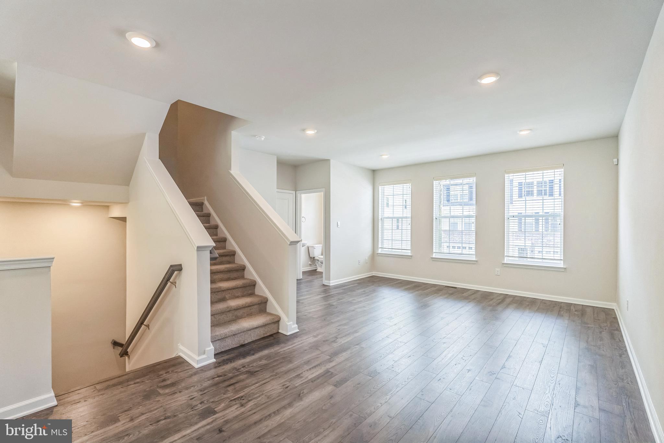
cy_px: 222
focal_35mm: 16
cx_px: 332
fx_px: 295
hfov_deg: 96.7
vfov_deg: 73.7
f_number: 5.6
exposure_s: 1/160
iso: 640
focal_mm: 16
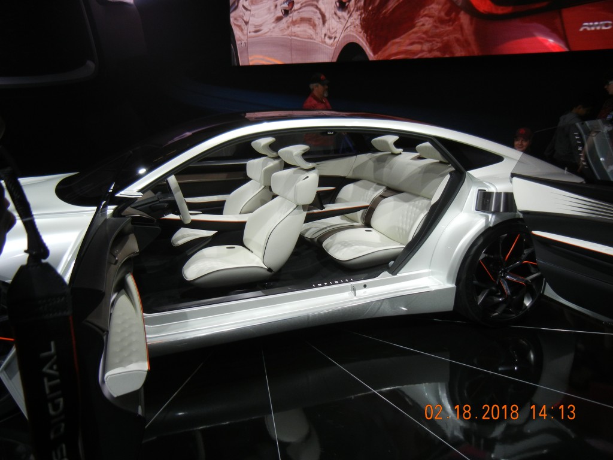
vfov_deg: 46.8
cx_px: 306
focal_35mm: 30
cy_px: 230
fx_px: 531
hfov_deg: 60.0
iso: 228
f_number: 3.5
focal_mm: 5.4
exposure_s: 1/250
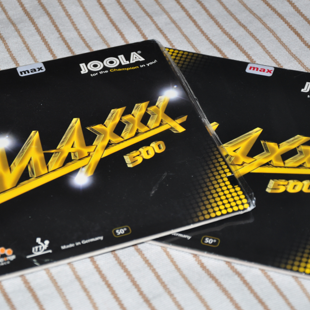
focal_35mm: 112
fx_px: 1135
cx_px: 148
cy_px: 155
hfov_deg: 15.6
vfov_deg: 15.6
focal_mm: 58
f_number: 5
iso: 200
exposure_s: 1/20
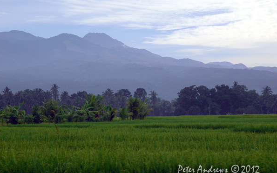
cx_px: 138
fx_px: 838
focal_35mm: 111
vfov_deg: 11.8
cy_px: 92
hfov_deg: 18.8
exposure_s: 1/320
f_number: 14
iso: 400
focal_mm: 72
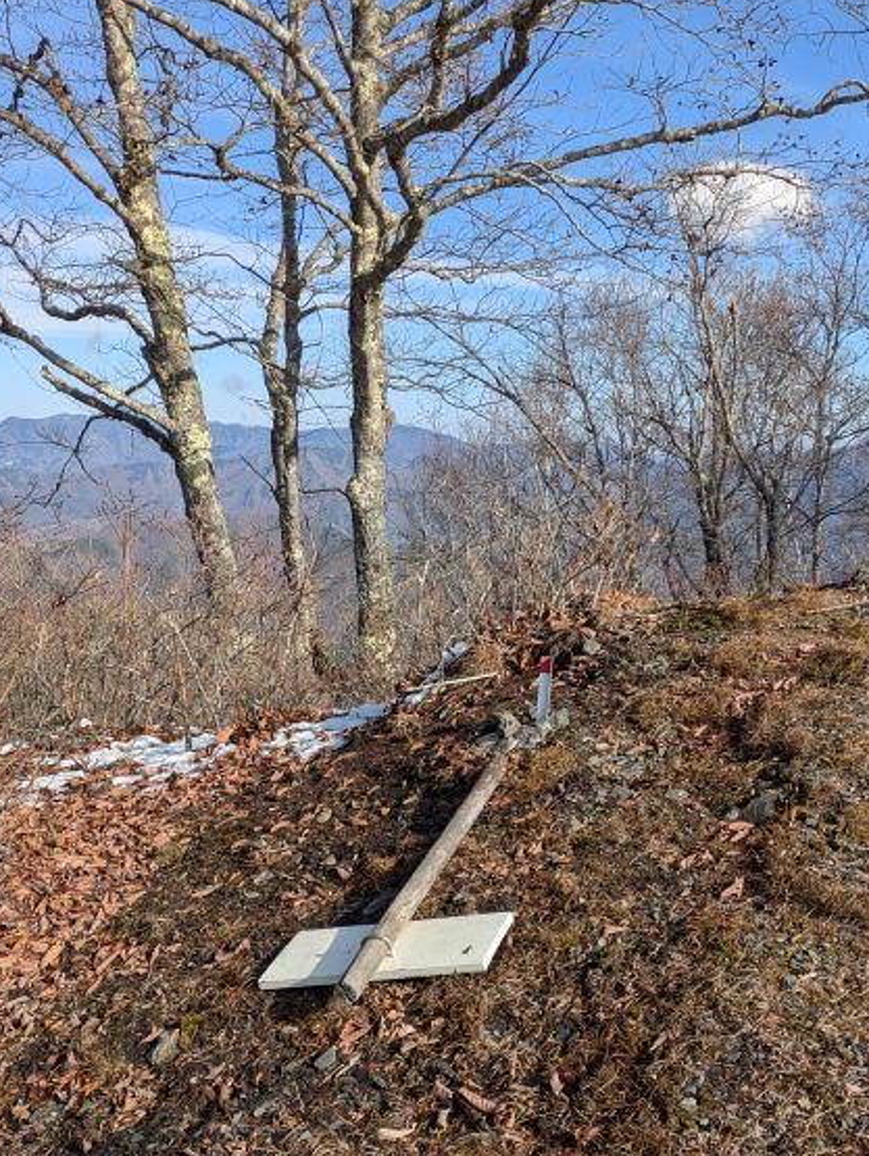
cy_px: 755
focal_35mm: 36
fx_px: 1204
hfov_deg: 39.6
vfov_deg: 50.5
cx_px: 502
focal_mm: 5.43
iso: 48
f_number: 1.89
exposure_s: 1/1733
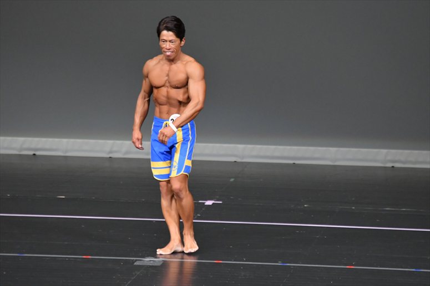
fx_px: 4477
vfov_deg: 3.7
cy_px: 143
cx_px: 215
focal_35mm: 375
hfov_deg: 5.5
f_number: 5.6
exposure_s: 1/400
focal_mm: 250
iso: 5000
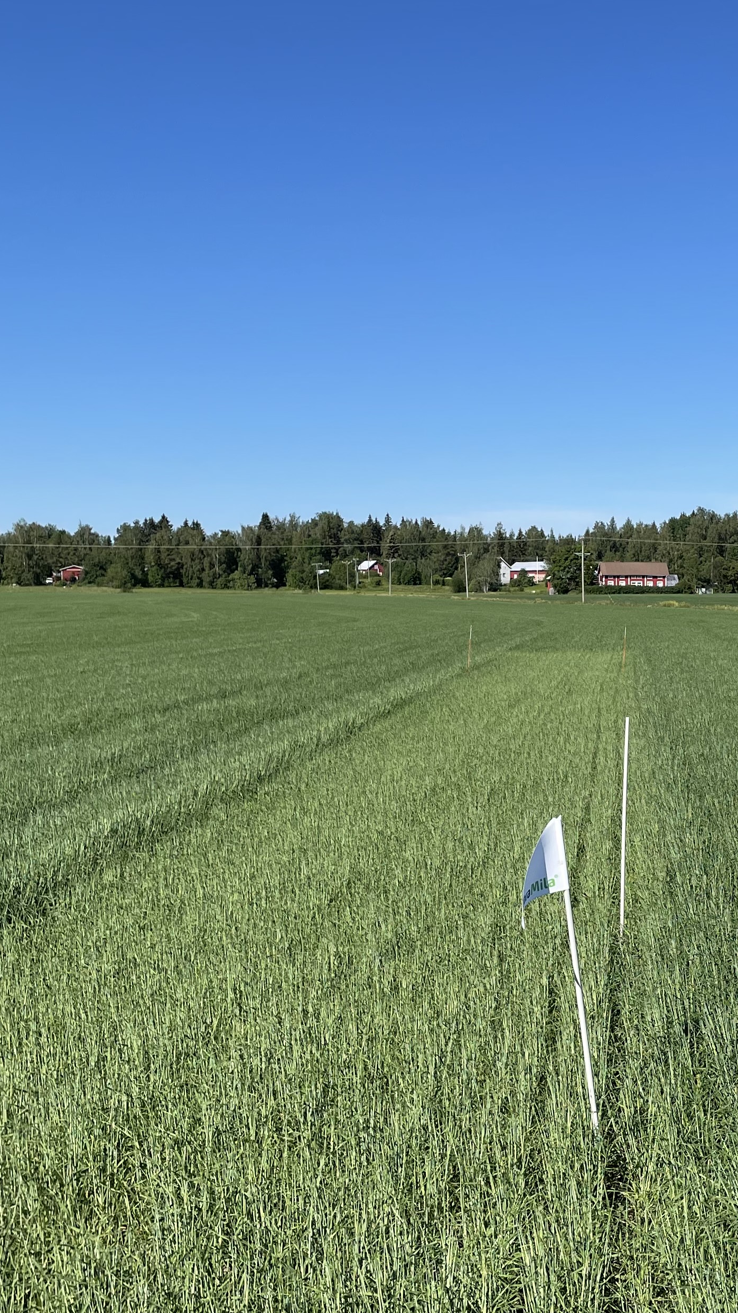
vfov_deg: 44.6
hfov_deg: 25.5
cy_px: 686
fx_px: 1600
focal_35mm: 46
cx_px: 605
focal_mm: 4.2
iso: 32
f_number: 1.6
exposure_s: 1/3861
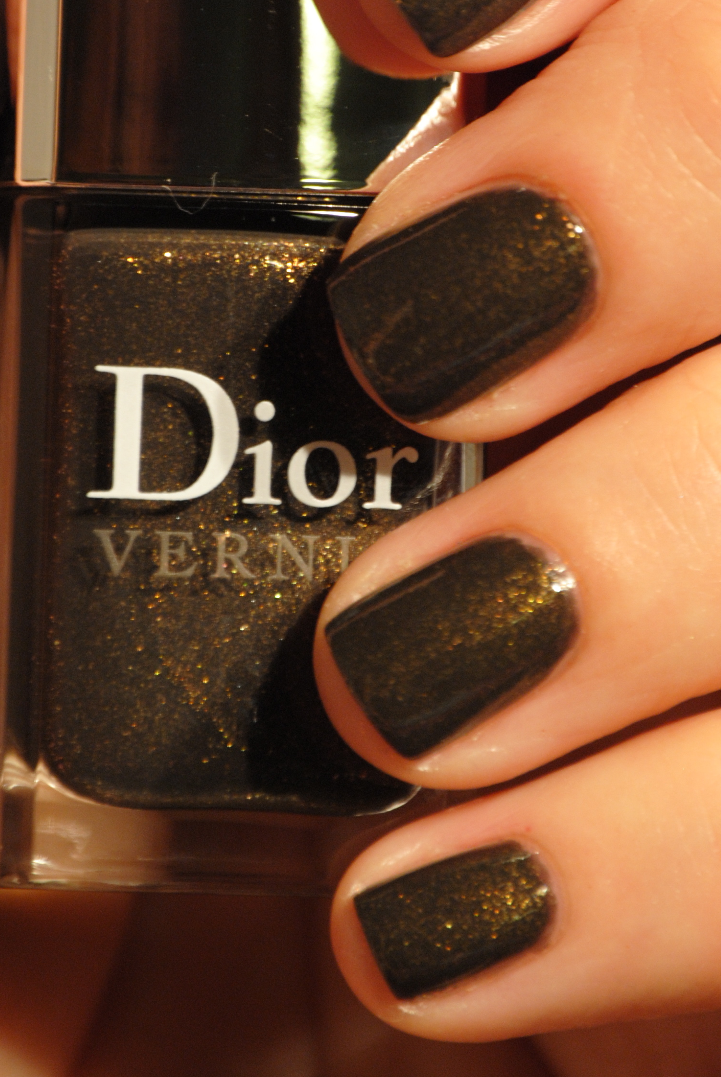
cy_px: 388
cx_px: 412
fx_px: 15487
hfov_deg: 2.7
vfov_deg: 4.0
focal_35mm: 517
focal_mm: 200
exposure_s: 1/40
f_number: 5.6
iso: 400
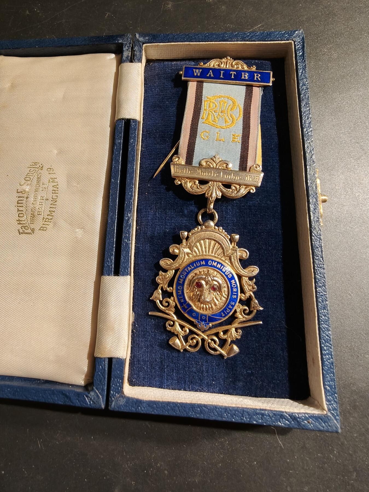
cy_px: 246
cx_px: 184
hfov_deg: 58.9
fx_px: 327
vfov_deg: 73.9
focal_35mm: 23
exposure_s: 1/78.7
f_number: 2
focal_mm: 2.32
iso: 250
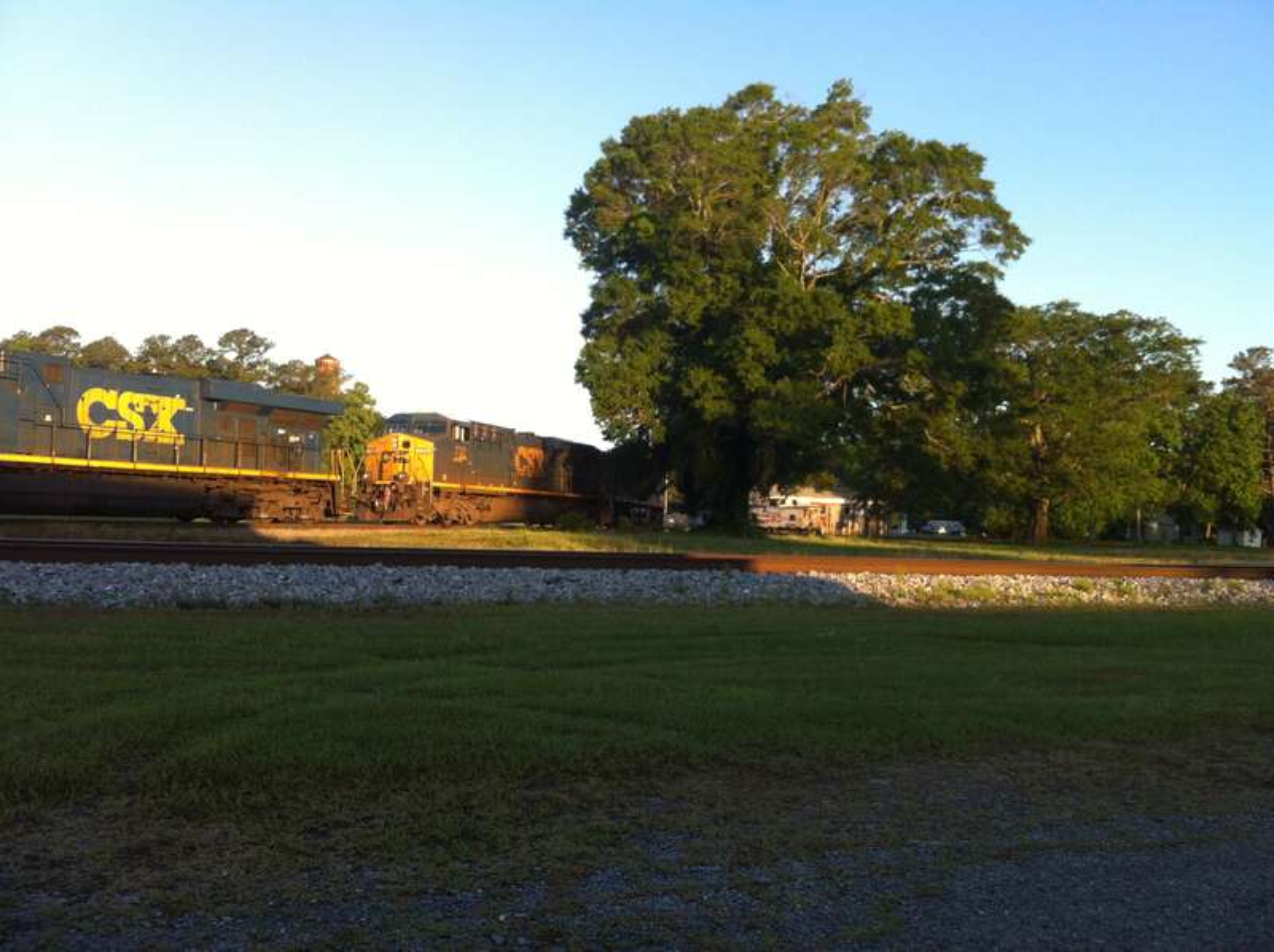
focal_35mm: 35
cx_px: 637
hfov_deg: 52.7
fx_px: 1287
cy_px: 476
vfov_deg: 40.6
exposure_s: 1/277
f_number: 2.8
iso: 80
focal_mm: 3.85
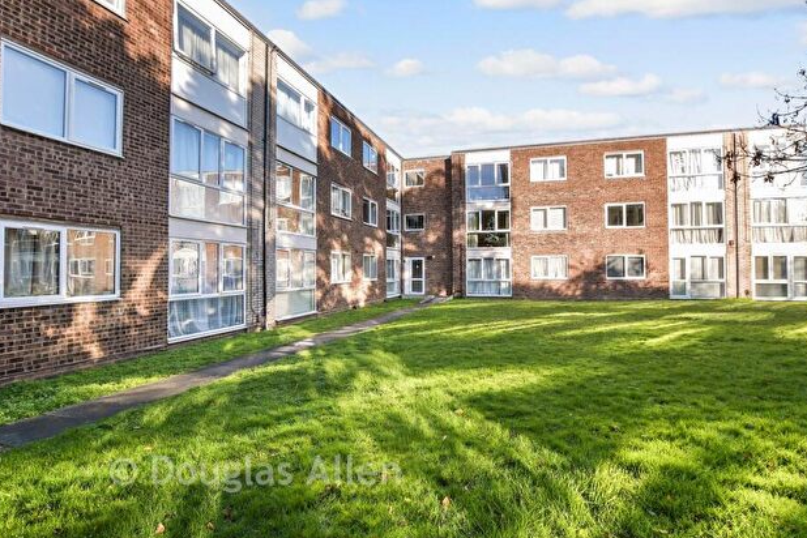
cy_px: 262
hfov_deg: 93.3
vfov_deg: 70.4
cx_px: 406
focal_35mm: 17
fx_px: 381
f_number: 8
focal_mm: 10
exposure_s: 1/60
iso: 64
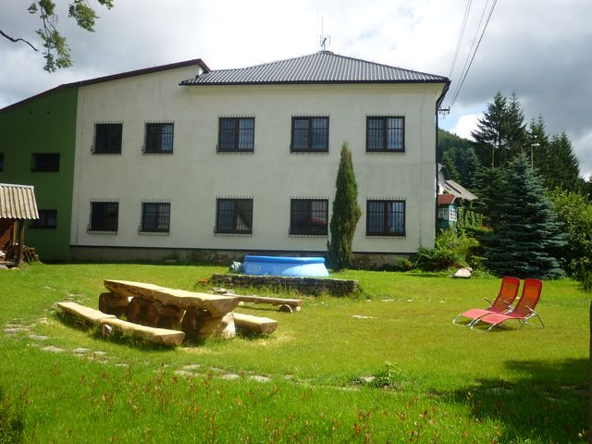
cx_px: 296
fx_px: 564
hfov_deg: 55.4
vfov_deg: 42.9
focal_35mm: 33
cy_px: 222
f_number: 2.8
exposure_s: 1/800
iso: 80
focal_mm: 5.5
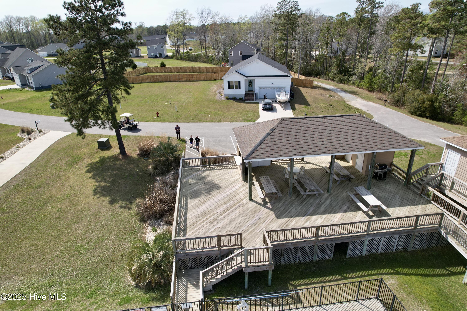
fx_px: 285
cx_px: 234
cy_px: 156
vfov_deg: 57.2
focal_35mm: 22
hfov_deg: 78.6
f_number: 2.8
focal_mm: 8.38
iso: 100
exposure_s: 1/90
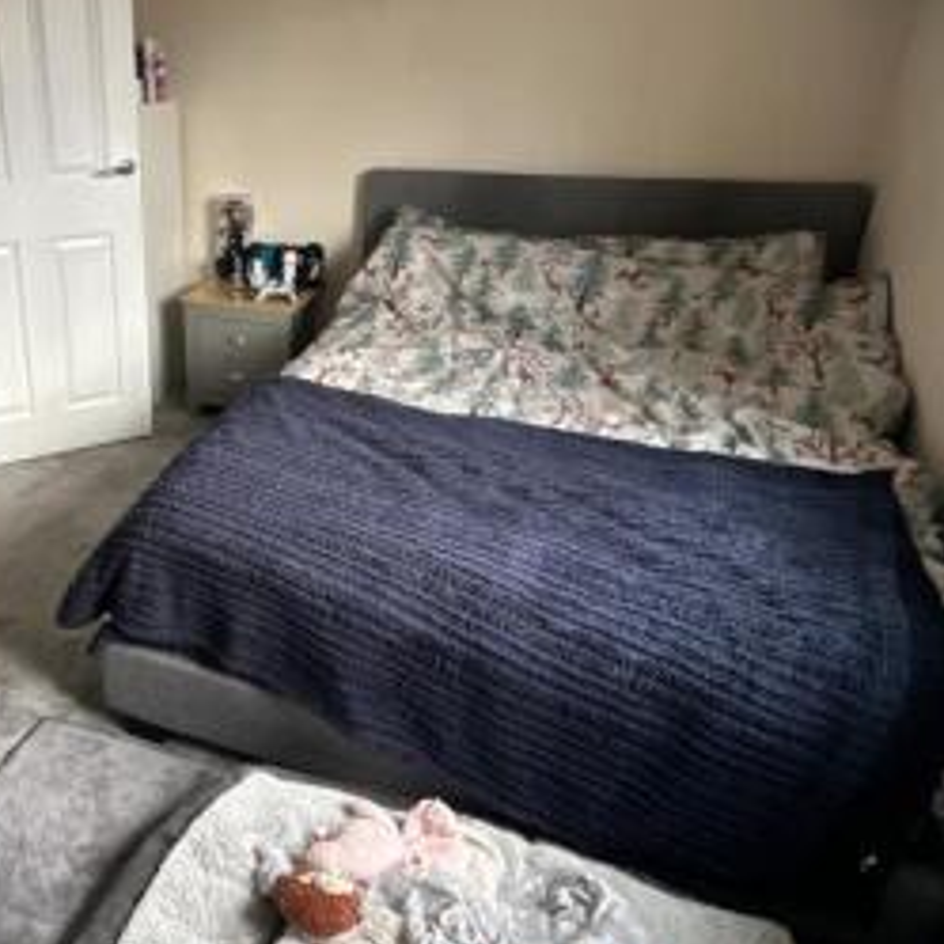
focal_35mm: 29
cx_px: 203
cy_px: 427
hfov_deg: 52.4
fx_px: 895
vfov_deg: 55.5
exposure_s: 1/99
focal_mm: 2.22
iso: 160
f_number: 2.2
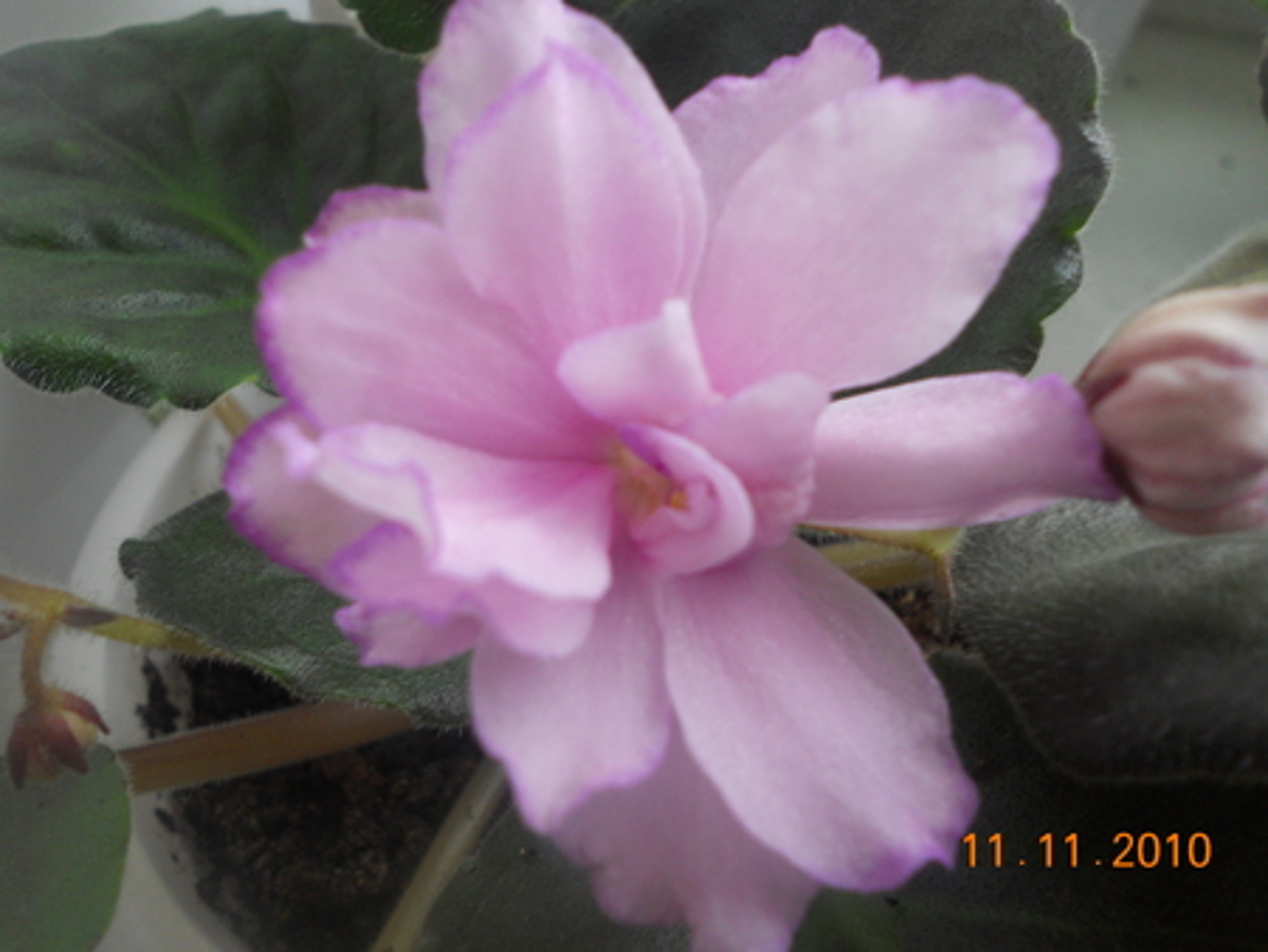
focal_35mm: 32
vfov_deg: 44.2
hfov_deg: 56.8
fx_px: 1173
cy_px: 476
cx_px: 634
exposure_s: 1/30
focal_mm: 5.8
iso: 125
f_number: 3.5
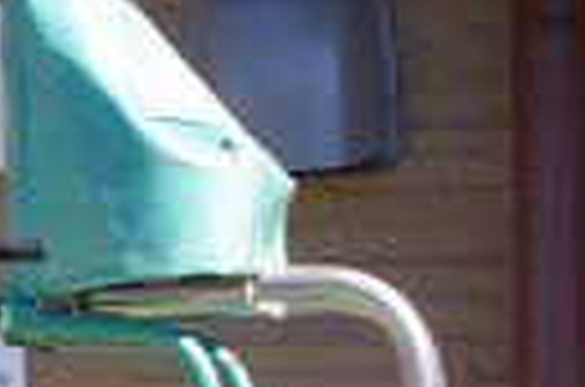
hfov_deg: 10.7
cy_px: 459
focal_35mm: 168
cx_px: -760
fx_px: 2723
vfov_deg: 8.1
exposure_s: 1/400
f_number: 4
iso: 100
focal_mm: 21
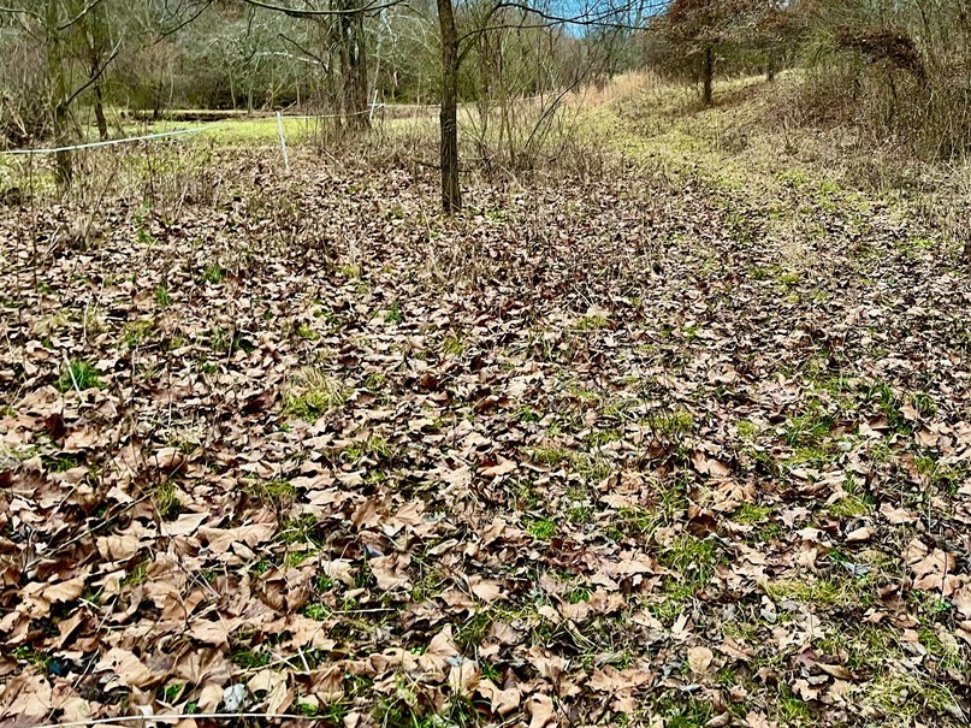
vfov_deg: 42.8
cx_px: 608
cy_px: 304
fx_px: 926
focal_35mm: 33
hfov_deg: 54.7
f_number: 1.6
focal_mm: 5.1
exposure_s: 1/60
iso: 200
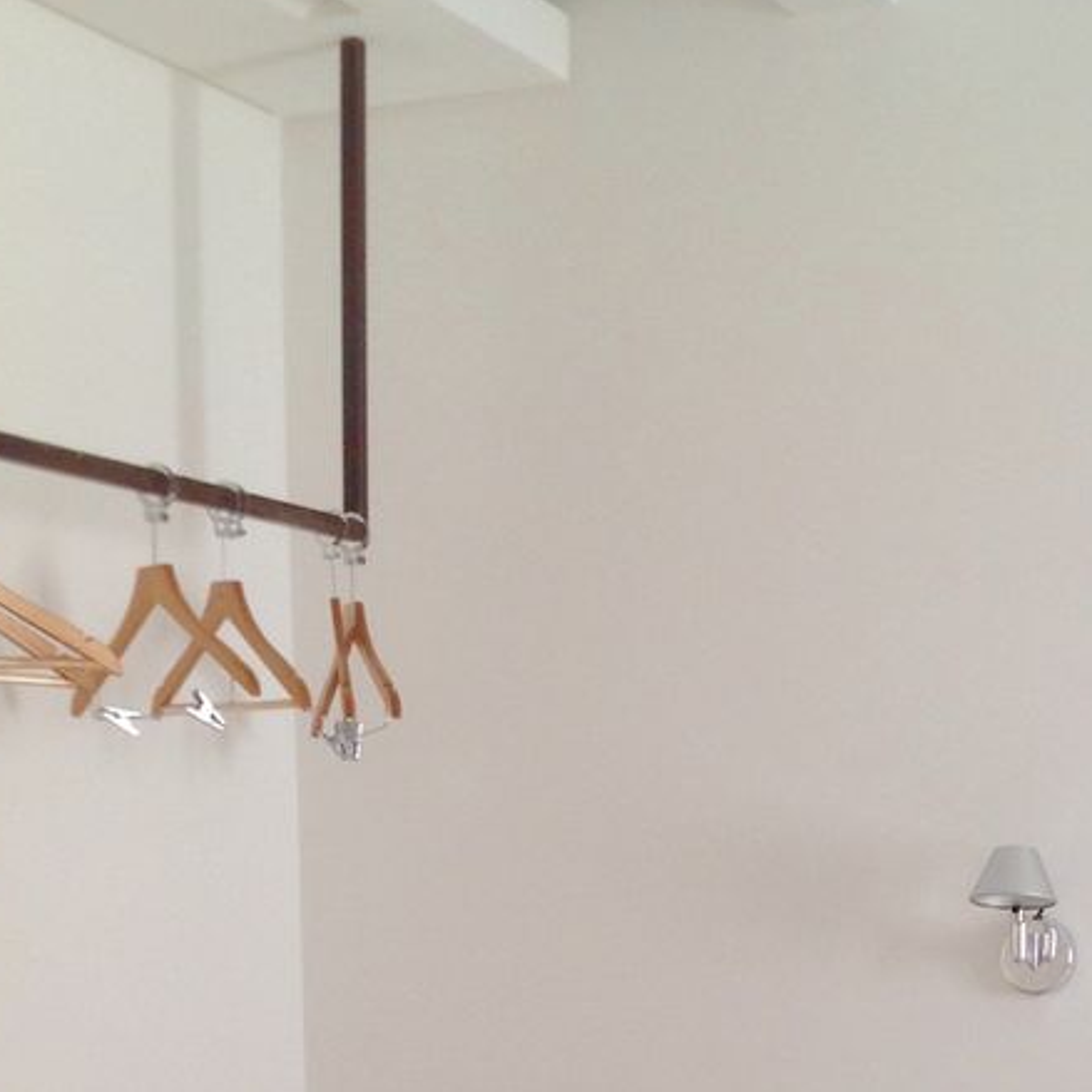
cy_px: 1281
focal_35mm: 81
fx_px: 2891
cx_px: 756
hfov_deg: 21.3
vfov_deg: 20.2
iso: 50
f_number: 2.4
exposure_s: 1/24
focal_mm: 4.28
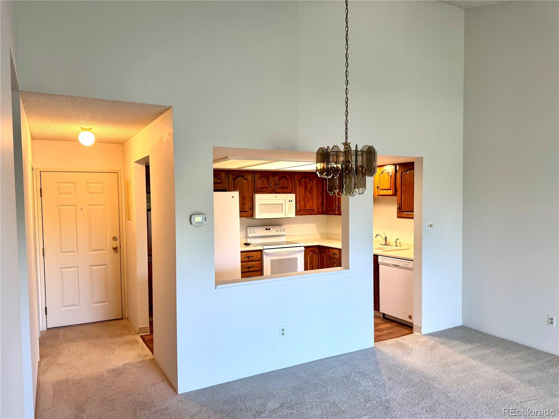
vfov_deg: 56.8
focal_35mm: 24
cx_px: 280
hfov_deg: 71.6
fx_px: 387
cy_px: 210
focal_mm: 6.76
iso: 125
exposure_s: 1/60
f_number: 1.78
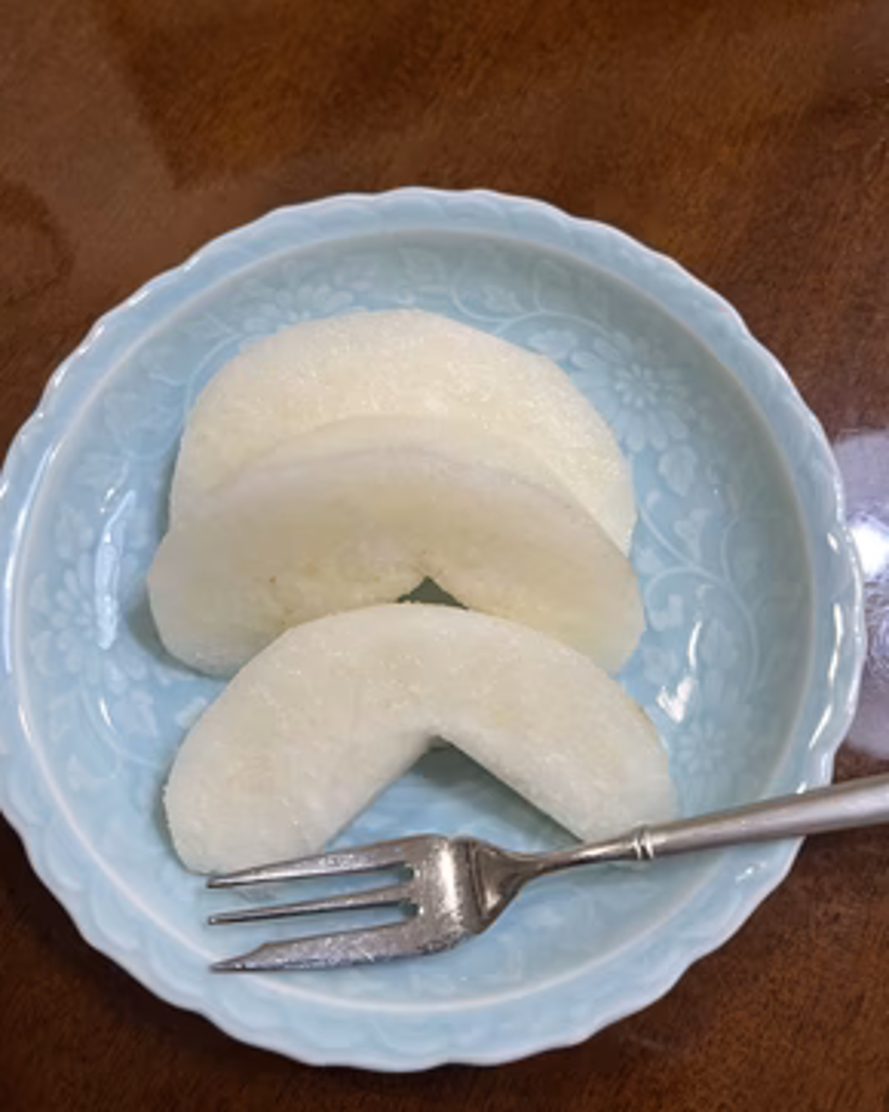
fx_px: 922
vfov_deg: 62.1
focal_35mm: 28
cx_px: 441
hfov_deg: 51.5
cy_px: 509
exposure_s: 1/50
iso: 80
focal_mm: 5.1
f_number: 1.6
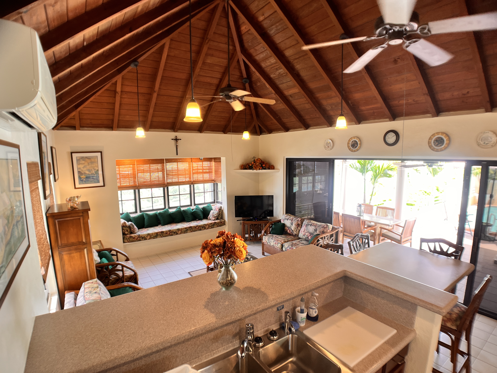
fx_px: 373
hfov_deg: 67.3
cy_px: 186
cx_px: 248
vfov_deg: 53.1
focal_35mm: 26
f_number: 1.6
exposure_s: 1/60
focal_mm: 5.1
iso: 64
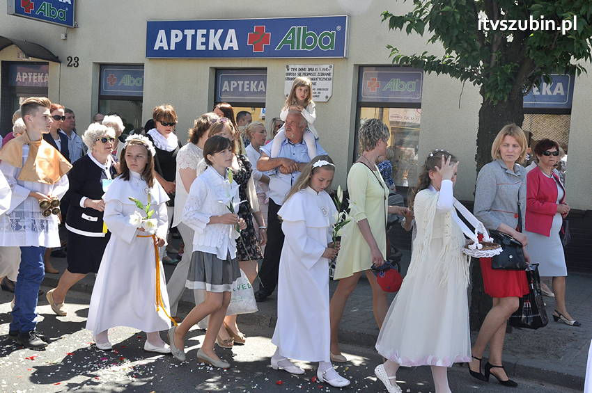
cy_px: 196
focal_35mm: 48
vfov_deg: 28.0
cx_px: 296
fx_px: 789
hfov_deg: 41.1
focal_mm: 32
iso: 400
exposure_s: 1/400
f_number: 10
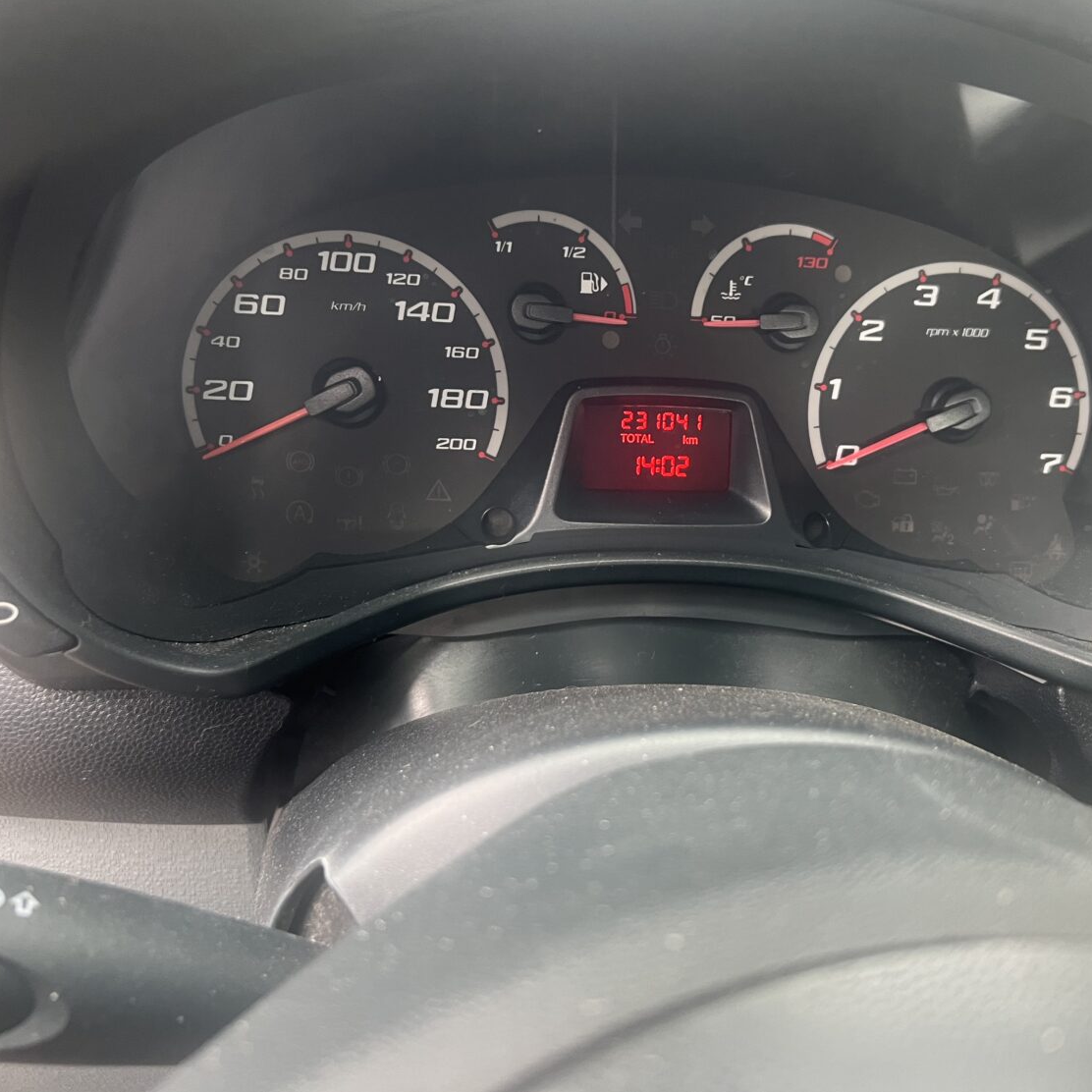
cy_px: 544
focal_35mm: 31
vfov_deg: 52.5
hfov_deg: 52.3
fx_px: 1106
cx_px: 637
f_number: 1.5
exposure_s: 1/60
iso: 200
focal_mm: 5.7
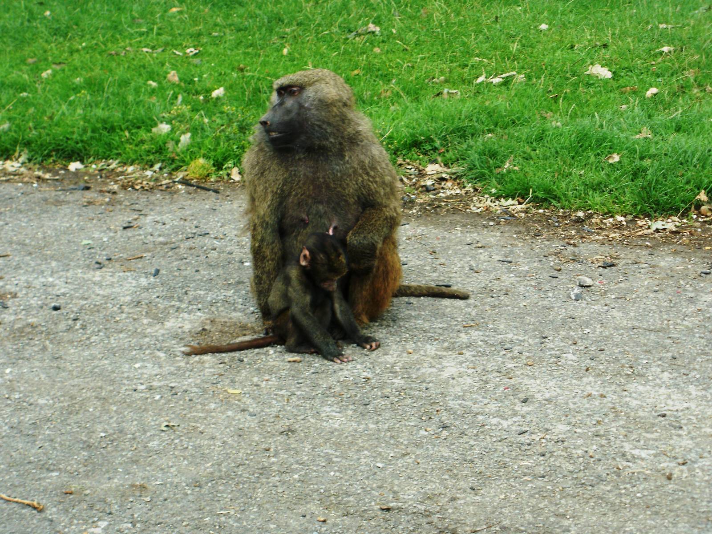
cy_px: 267
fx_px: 1666
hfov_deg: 24.1
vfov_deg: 18.2
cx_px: 356
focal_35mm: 81
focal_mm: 14.2
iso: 100
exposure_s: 1/125
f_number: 4.8
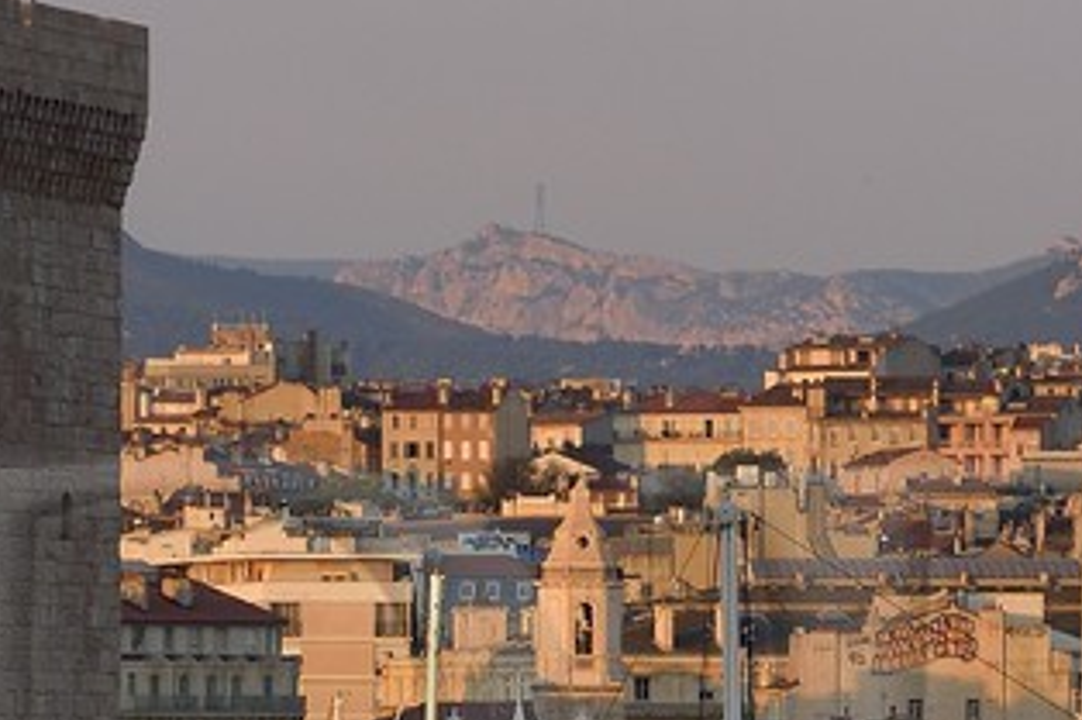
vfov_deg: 2.2
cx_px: 693
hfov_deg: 3.2
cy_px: 1033
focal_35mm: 636
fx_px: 19104
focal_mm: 125
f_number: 5.6
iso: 200
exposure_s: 1/320
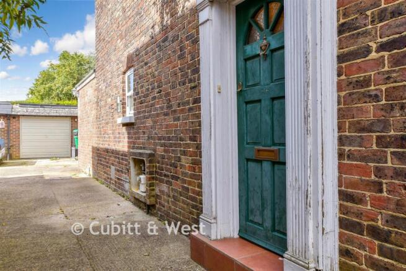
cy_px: 136
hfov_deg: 61.9
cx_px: 203
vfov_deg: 43.6
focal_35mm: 30
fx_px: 338
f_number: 8
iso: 160
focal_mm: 20
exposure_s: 1/125
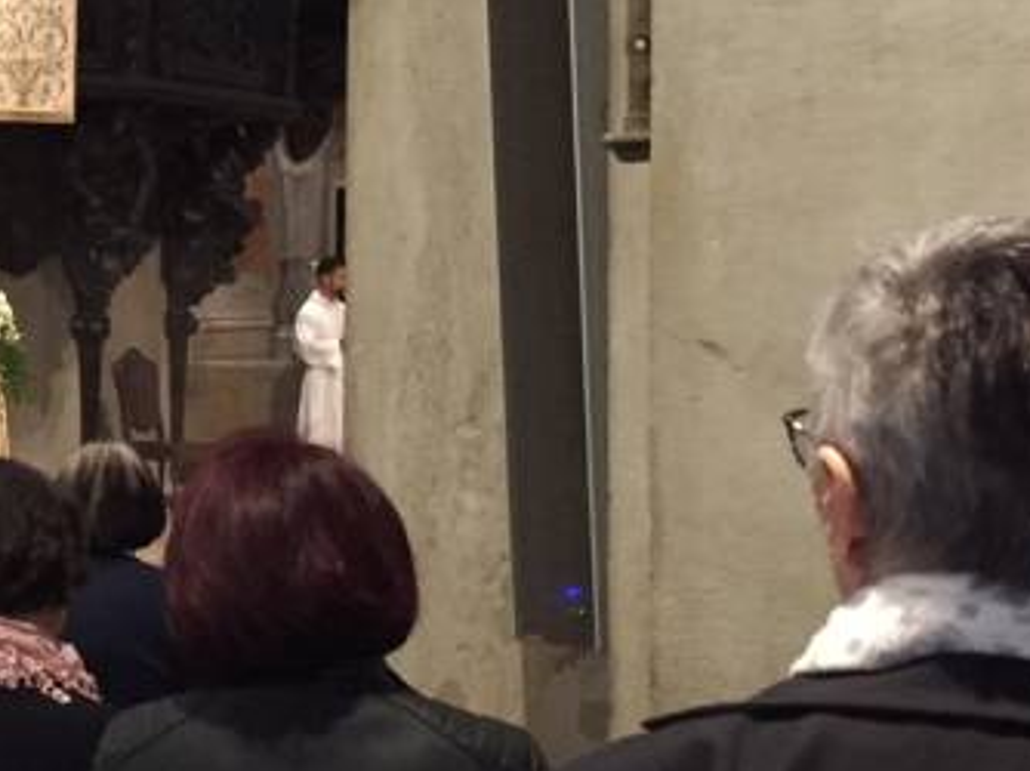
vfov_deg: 16.6
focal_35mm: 89
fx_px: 2646
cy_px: 339
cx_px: -160
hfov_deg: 20.8
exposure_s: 1/17
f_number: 2.2
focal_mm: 4.15
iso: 320
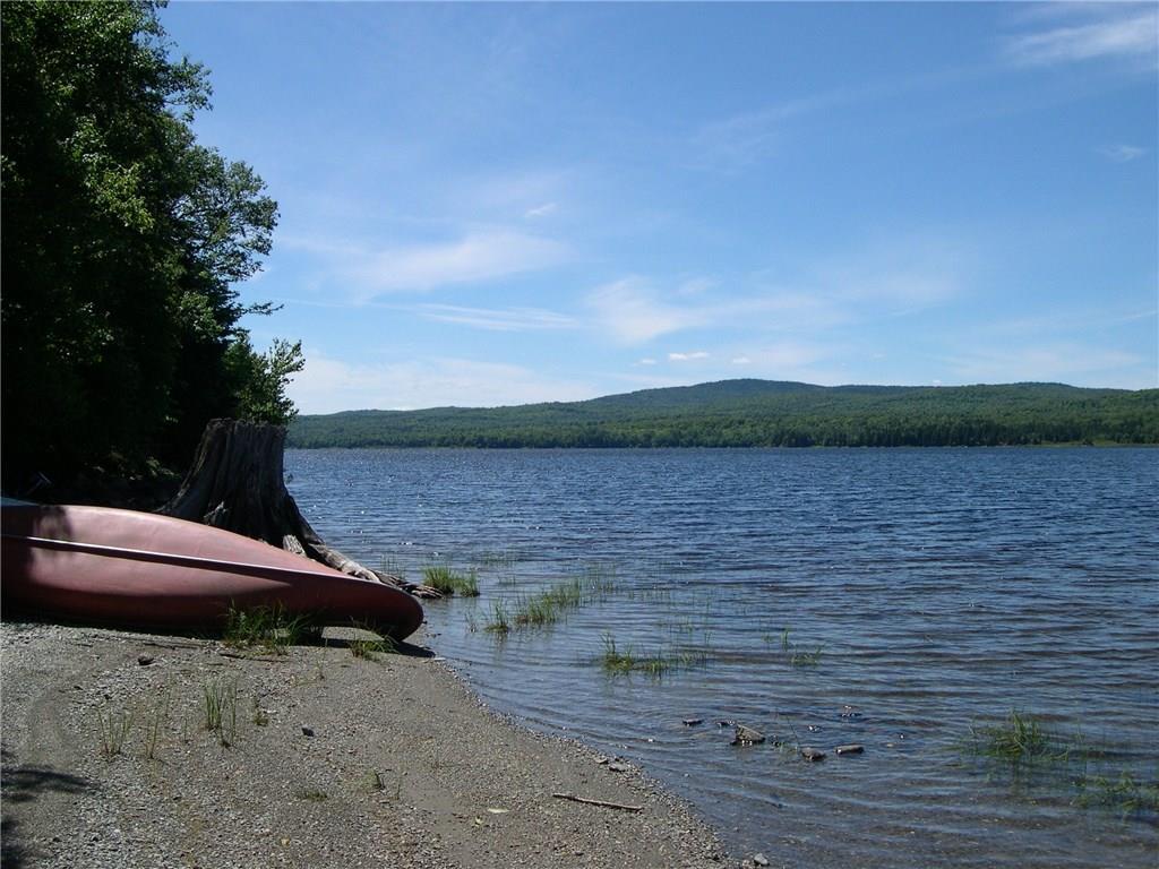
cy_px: 434
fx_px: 1272
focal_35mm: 38
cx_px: 580
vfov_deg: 37.7
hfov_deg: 49.0
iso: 100
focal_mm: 8
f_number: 7.6
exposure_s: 1/255
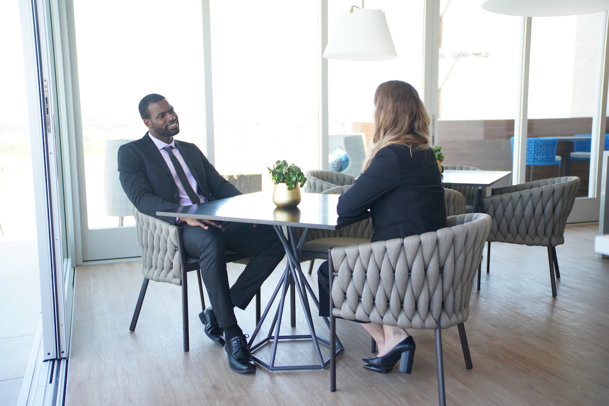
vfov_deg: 19.5
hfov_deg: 28.8
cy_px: 203
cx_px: 304
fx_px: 1184
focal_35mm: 70
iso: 2500
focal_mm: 70
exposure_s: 1/2500
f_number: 2.8
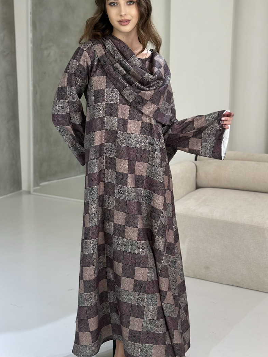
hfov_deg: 24.8
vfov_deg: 32.7
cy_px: 175
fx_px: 609
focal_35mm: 59
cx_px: 131
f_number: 1.78
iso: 80
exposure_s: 1/207
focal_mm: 6.86
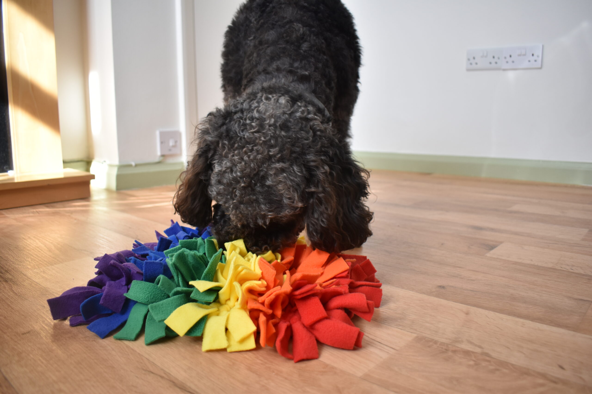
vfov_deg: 47.9
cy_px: 197
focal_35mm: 27
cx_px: 296
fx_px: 444
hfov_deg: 67.4
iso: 400
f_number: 3.5
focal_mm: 18
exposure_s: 1/125
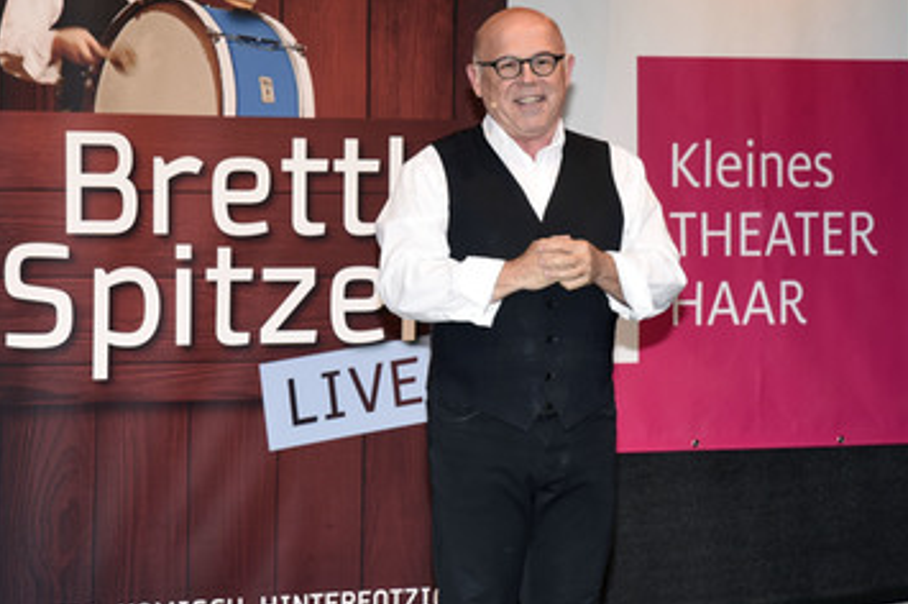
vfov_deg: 10.8
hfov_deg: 16.1
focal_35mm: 127
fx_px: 3200
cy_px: 233
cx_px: 508
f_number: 8
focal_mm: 100
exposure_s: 1/160
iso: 1000
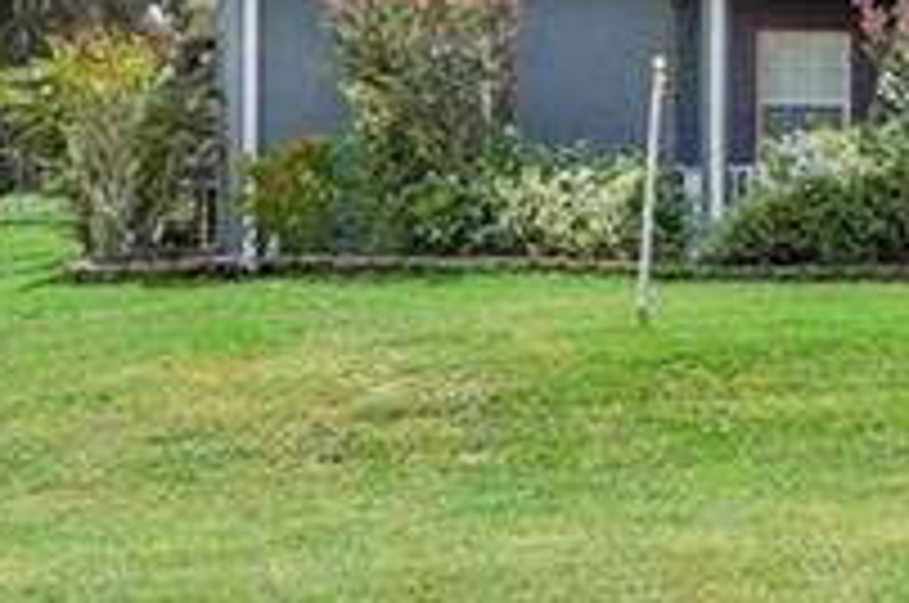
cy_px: 198
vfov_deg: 10.7
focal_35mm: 127
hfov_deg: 12.3
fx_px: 3202
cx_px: 2282
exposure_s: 1/400
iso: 250
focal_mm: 16
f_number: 9
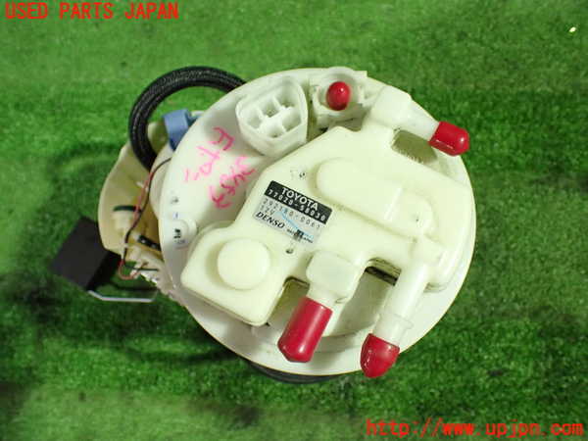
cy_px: 220
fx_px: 510
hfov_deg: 60.0
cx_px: 294
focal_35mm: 30
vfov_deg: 46.8
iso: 800
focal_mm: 5.4
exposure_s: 1/40
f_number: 2.3
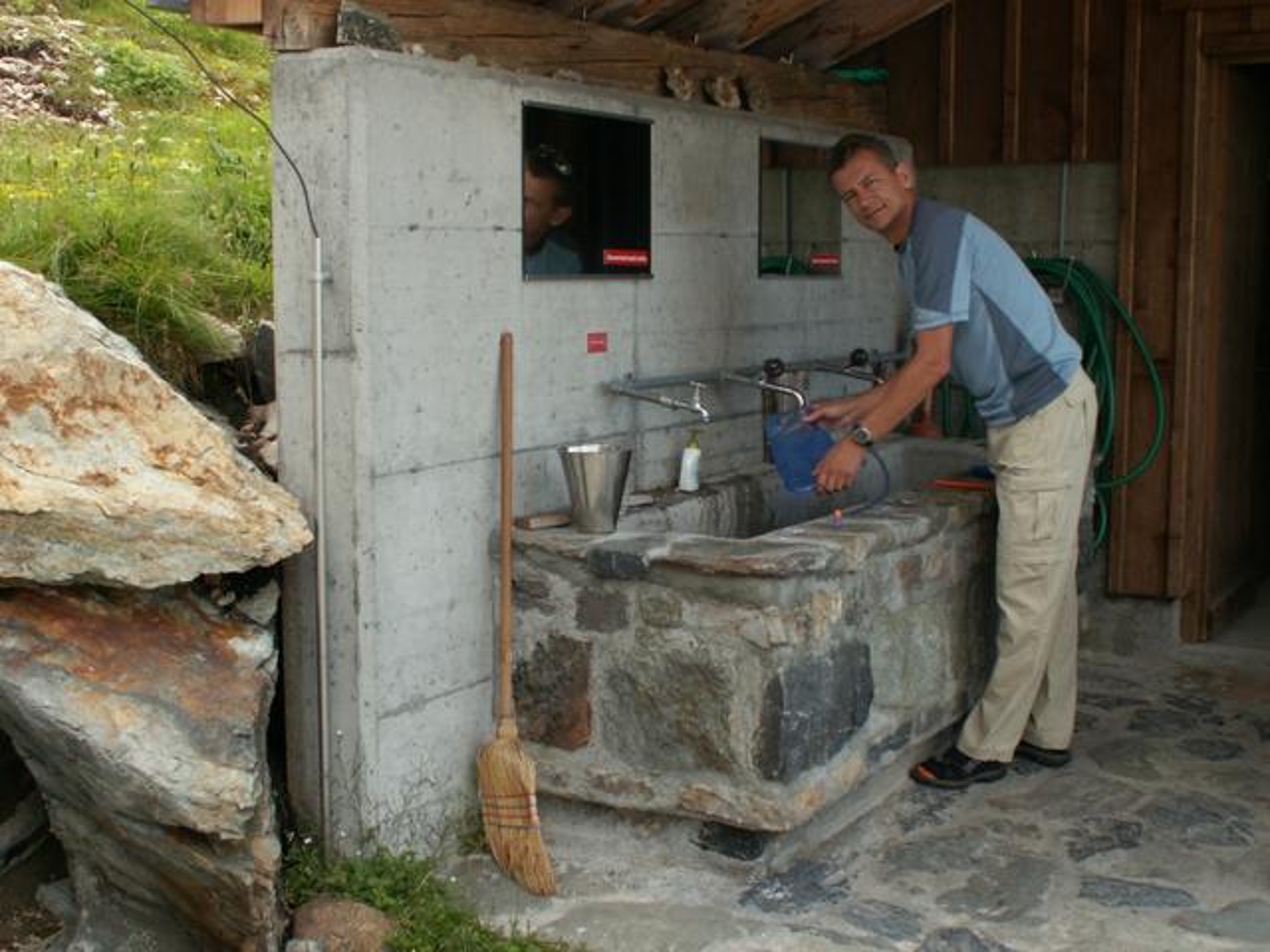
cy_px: 476
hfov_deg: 40.4
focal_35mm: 47
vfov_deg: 30.9
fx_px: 1724
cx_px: 635
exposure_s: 1/40
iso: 50
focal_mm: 7.81
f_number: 5
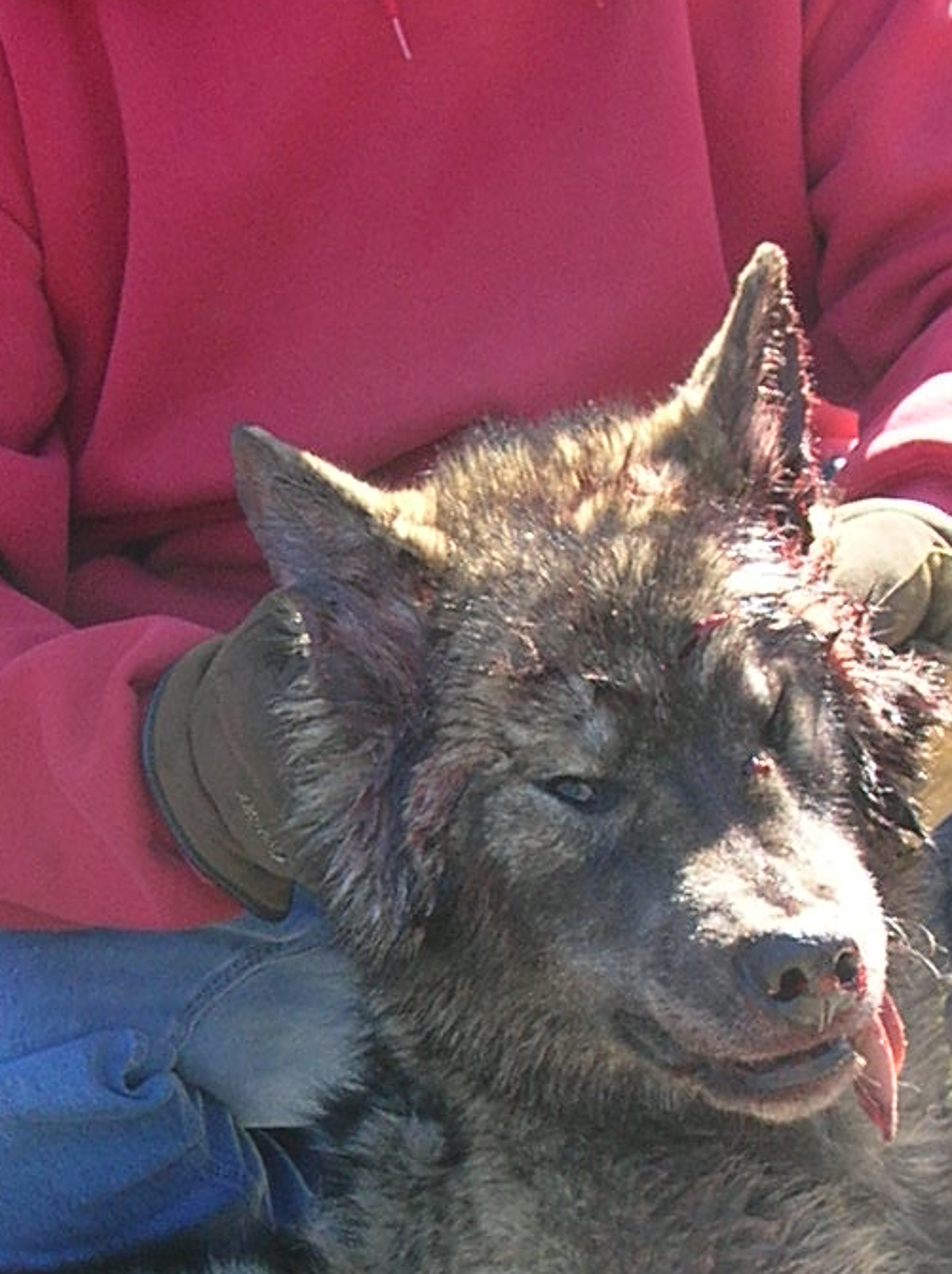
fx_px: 4519
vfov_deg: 15.9
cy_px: 1023
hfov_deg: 12.0
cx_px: 245
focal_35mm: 123
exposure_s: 1/155
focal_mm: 6
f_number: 2.7
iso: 50
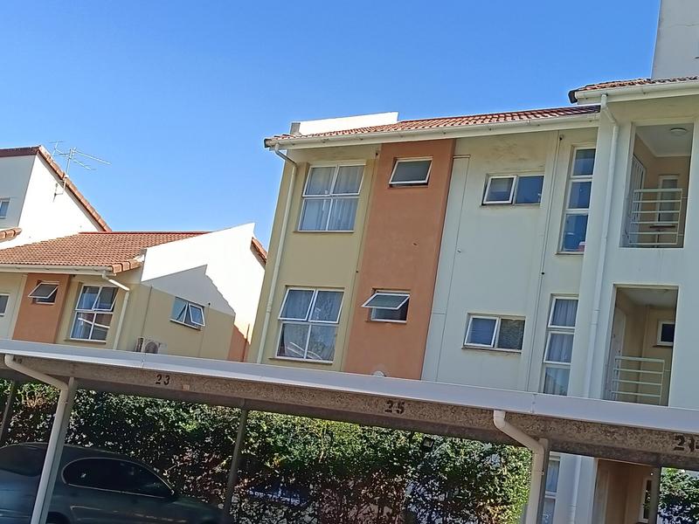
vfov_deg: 30.3
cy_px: 262
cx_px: 350
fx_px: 969
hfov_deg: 39.7
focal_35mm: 48
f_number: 1.75
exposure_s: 1/225
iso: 100
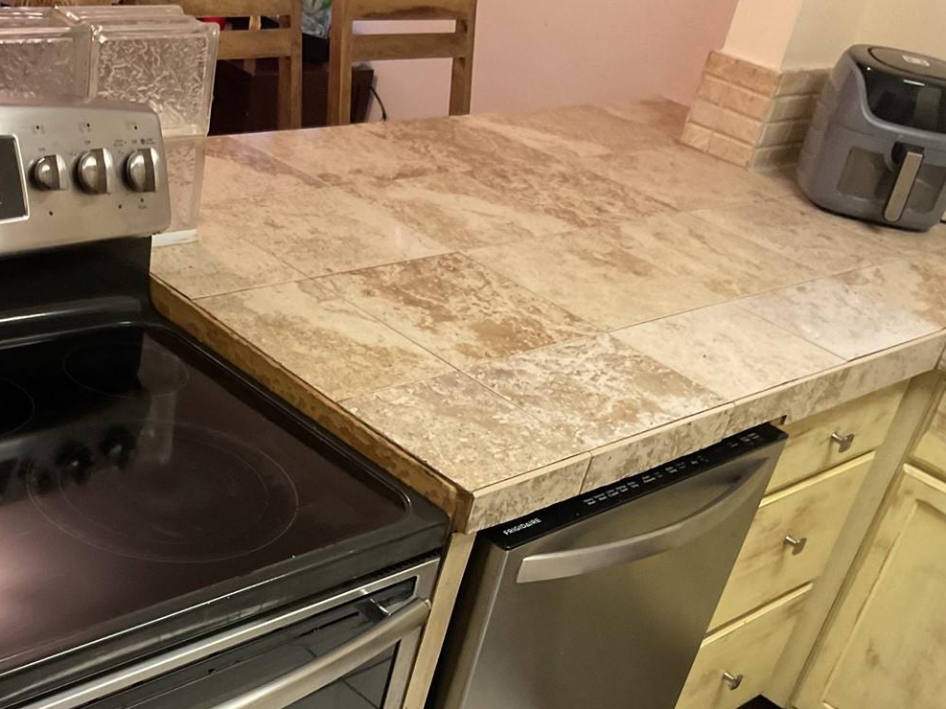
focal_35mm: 47
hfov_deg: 40.0
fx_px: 1284
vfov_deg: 30.4
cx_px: 318
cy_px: 522
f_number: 1.8
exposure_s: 1/40
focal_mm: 3
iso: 250
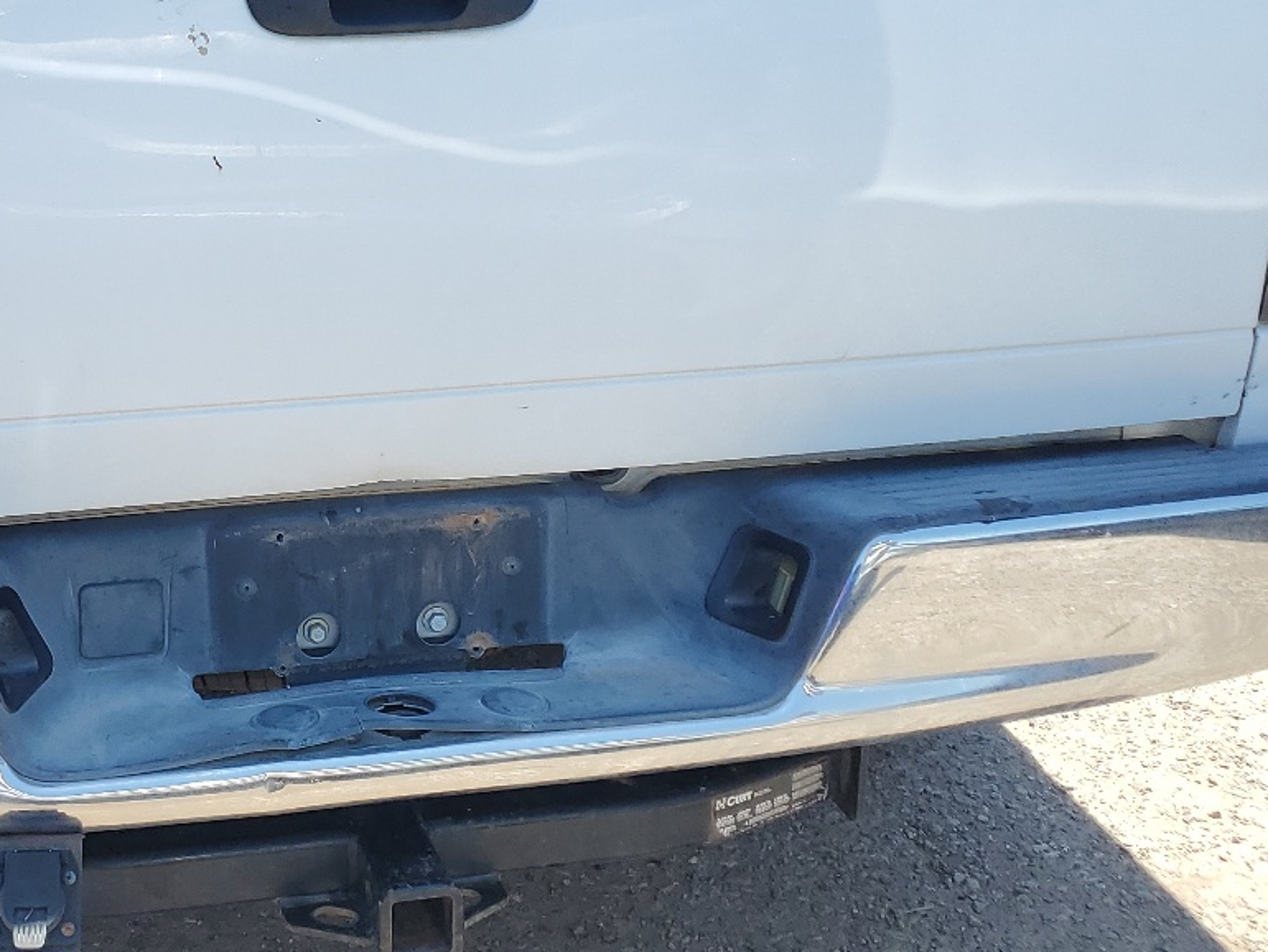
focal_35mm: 54
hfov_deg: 34.3
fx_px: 1979
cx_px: 235
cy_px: 208
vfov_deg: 26.6
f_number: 1.5
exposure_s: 1/1111
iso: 50
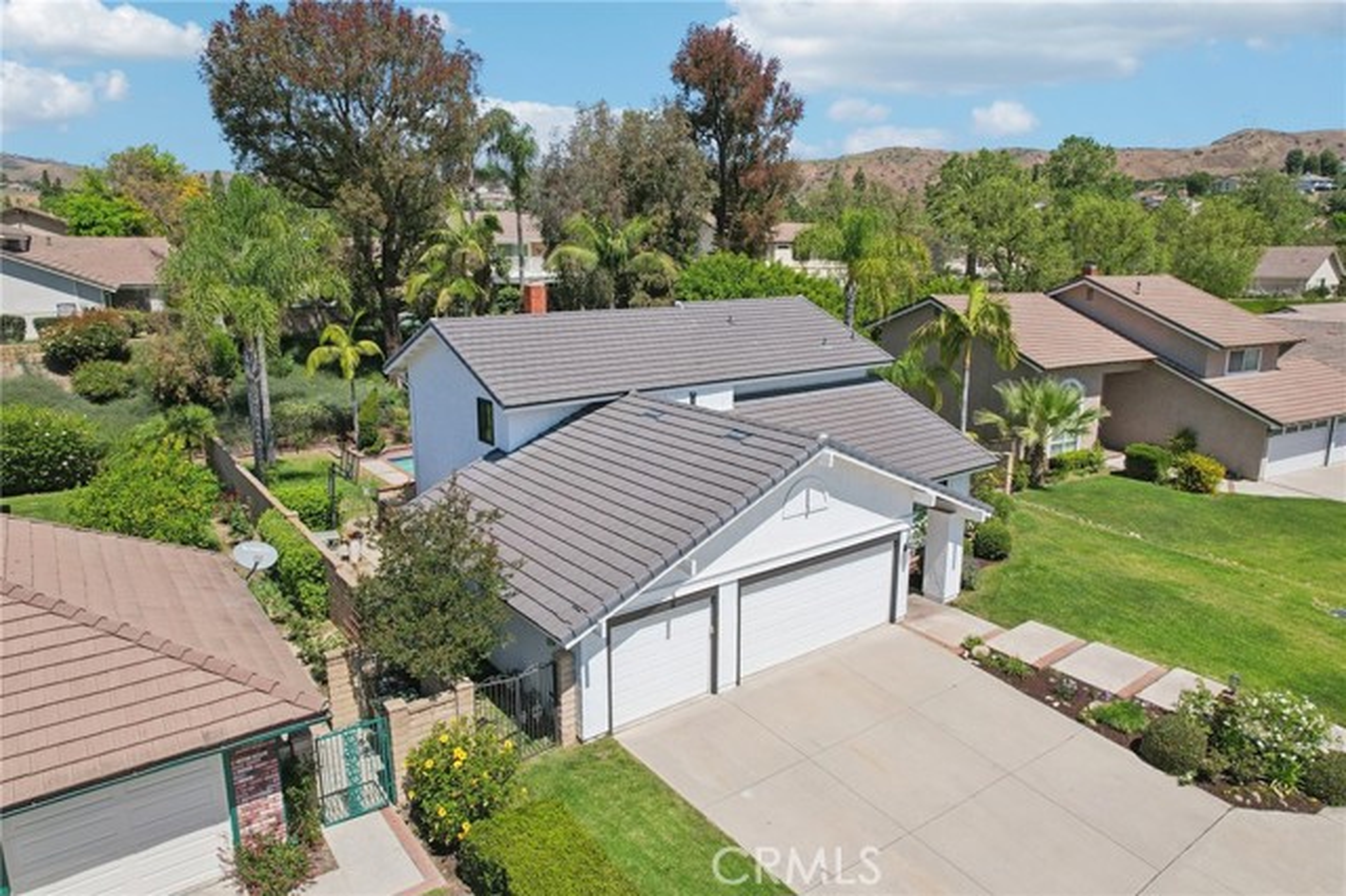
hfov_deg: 78.6
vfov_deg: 57.2
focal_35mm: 22
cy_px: 448
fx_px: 822
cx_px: 673
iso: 140
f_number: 2.8
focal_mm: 8.4
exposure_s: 1/3200
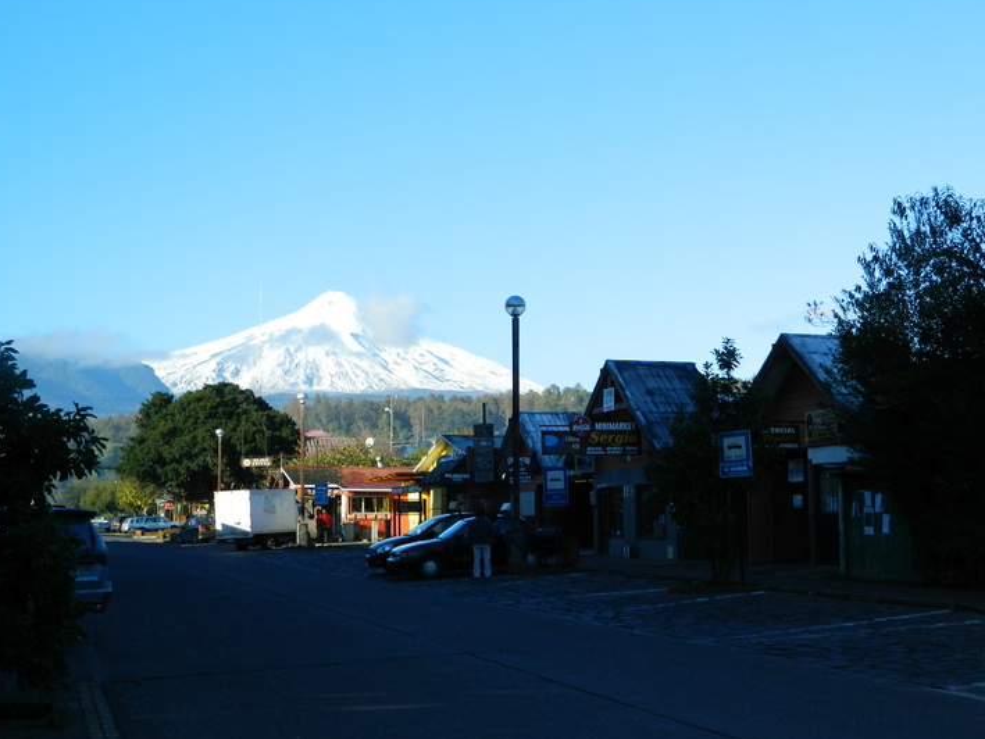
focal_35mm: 53
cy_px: 397
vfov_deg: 27.5
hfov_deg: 36.1
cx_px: 542
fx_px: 1508
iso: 80
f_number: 3.6
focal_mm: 8.4
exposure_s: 1/400
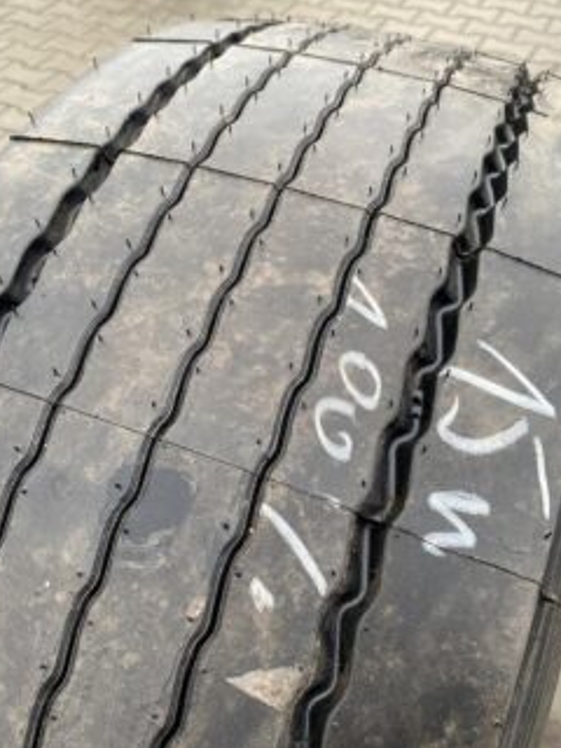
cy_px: 373
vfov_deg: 52.6
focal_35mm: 35
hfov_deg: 40.6
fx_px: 756
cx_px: 250
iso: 100
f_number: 1.8
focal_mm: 4.25
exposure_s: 1/121
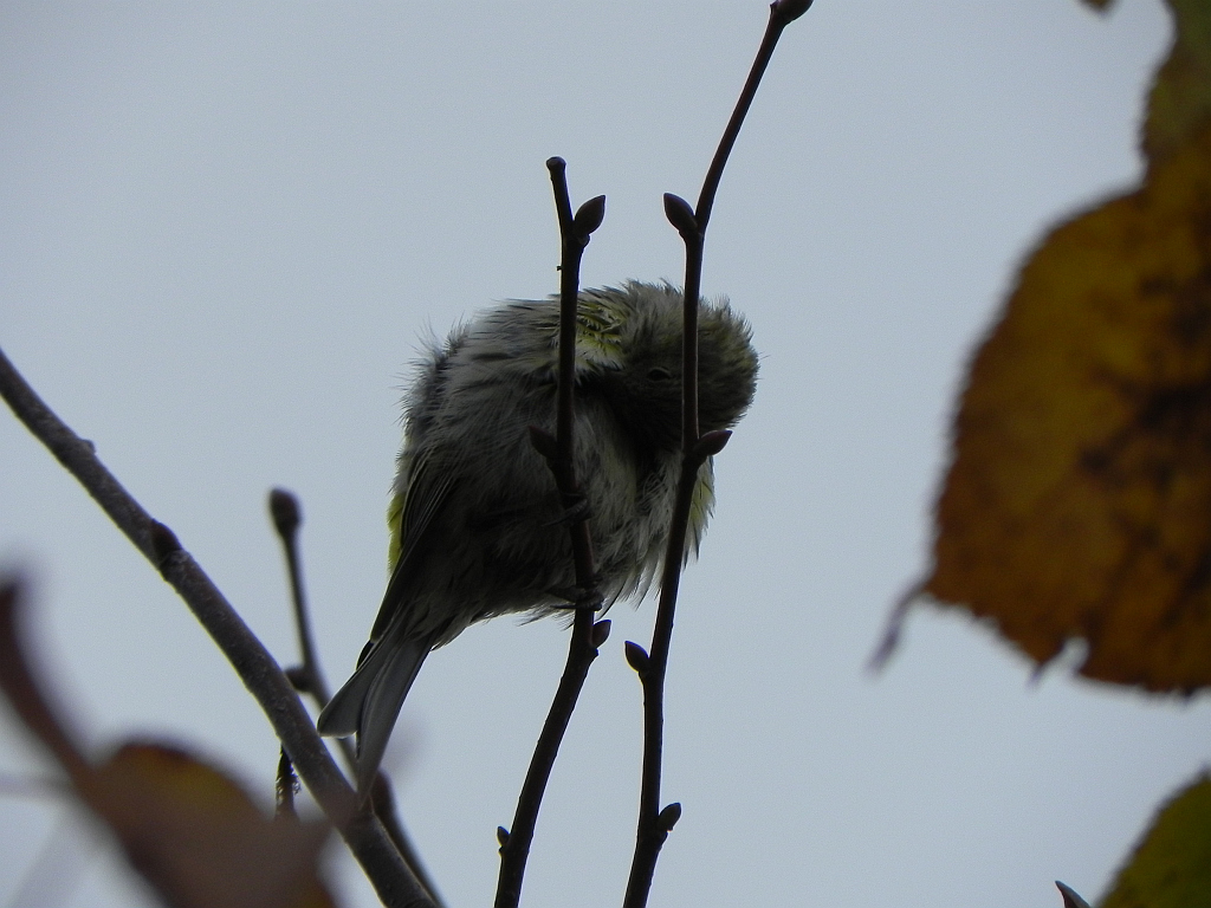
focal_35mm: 678
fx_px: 23719
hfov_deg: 2.9
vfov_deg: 2.2
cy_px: 454
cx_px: 606
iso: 160
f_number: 7.1
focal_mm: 120
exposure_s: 1/412
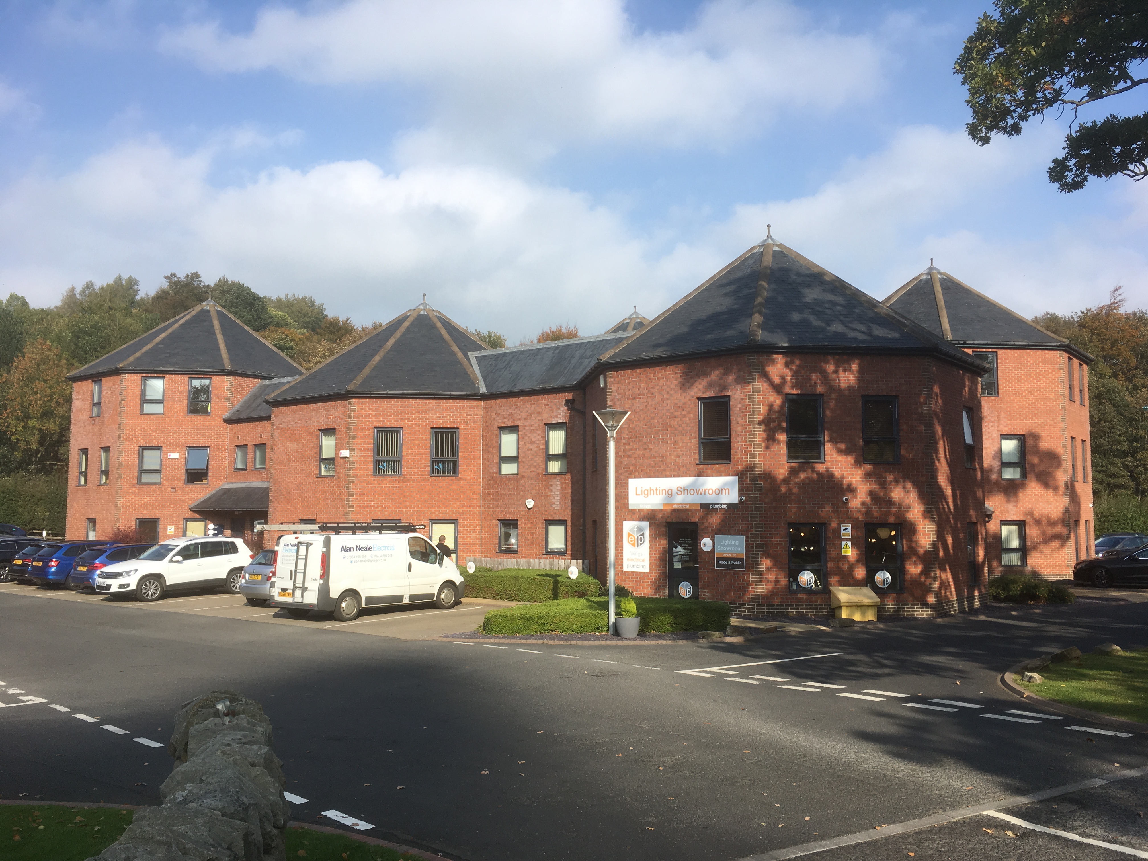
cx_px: 574
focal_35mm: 29
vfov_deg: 48.2
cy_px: 430
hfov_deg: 61.7
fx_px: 962
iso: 25
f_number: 2.2
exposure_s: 1/1261
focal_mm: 4.15
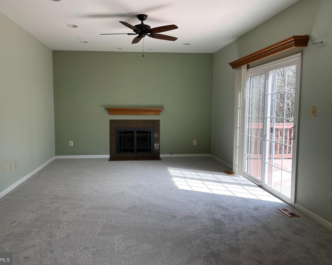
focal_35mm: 28
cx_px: 151
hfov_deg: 62.1
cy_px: 129
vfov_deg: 51.5
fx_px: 275
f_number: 1.6
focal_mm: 5.1
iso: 32
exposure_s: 1/249
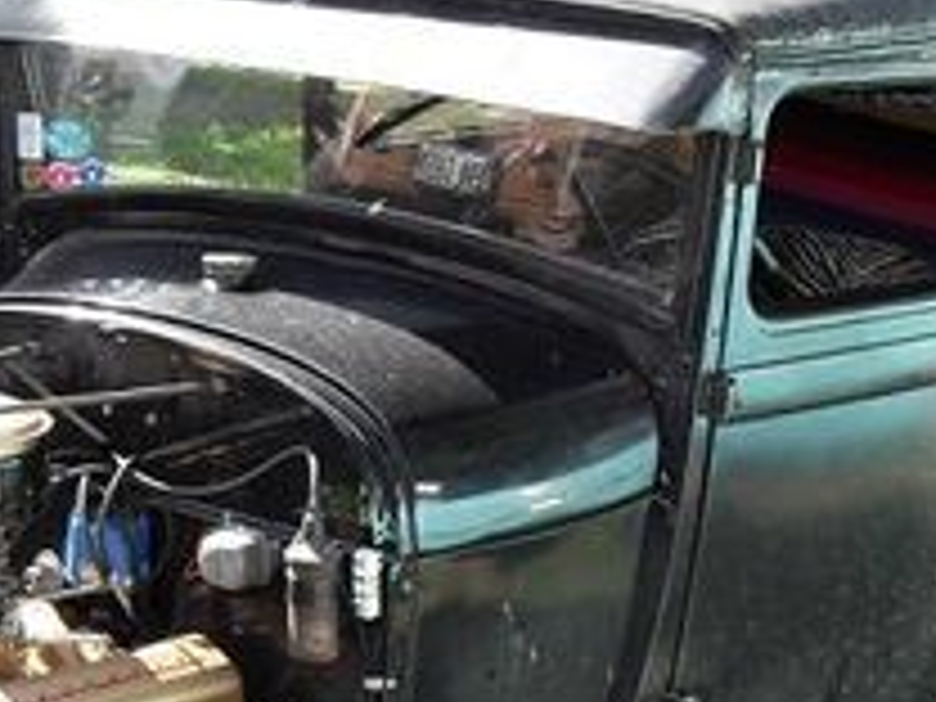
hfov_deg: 22.7
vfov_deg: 16.7
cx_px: 315
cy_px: 729
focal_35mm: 86
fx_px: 2325
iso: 80
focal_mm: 6
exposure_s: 1/180
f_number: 2.8
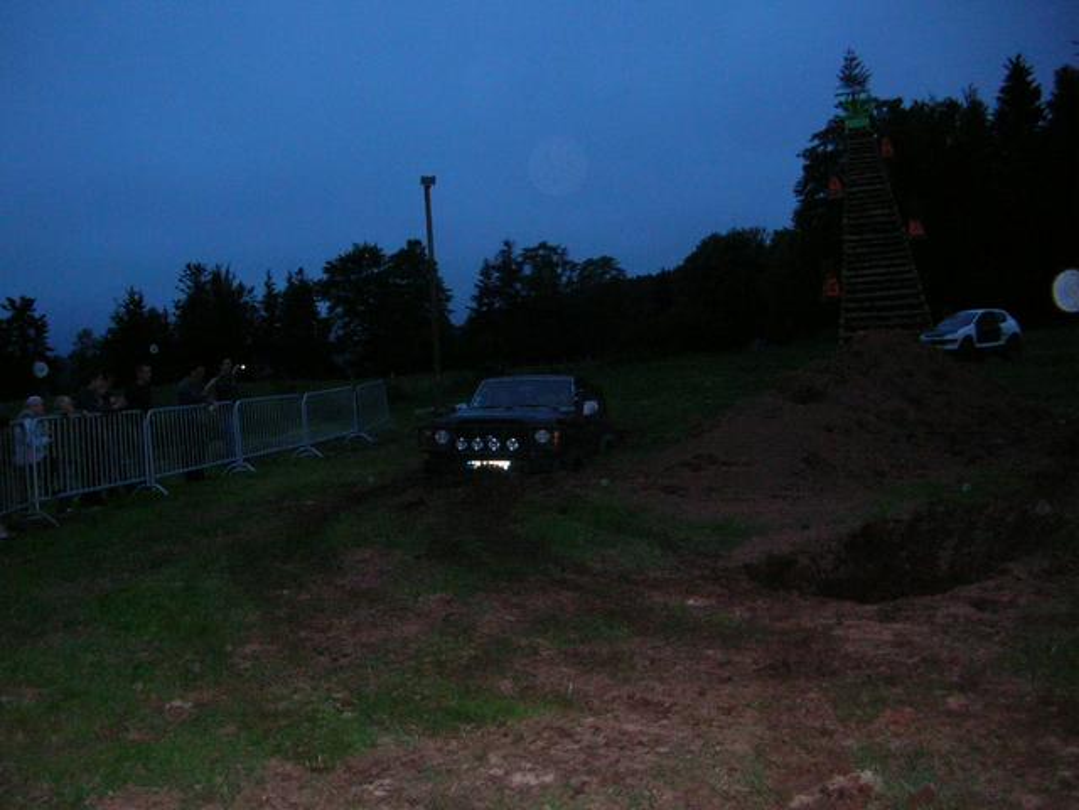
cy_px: 405
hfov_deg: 52.6
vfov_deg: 40.7
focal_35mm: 35
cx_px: 540
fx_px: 1091
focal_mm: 5.8
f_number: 2.8
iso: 200
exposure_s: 1/60.1
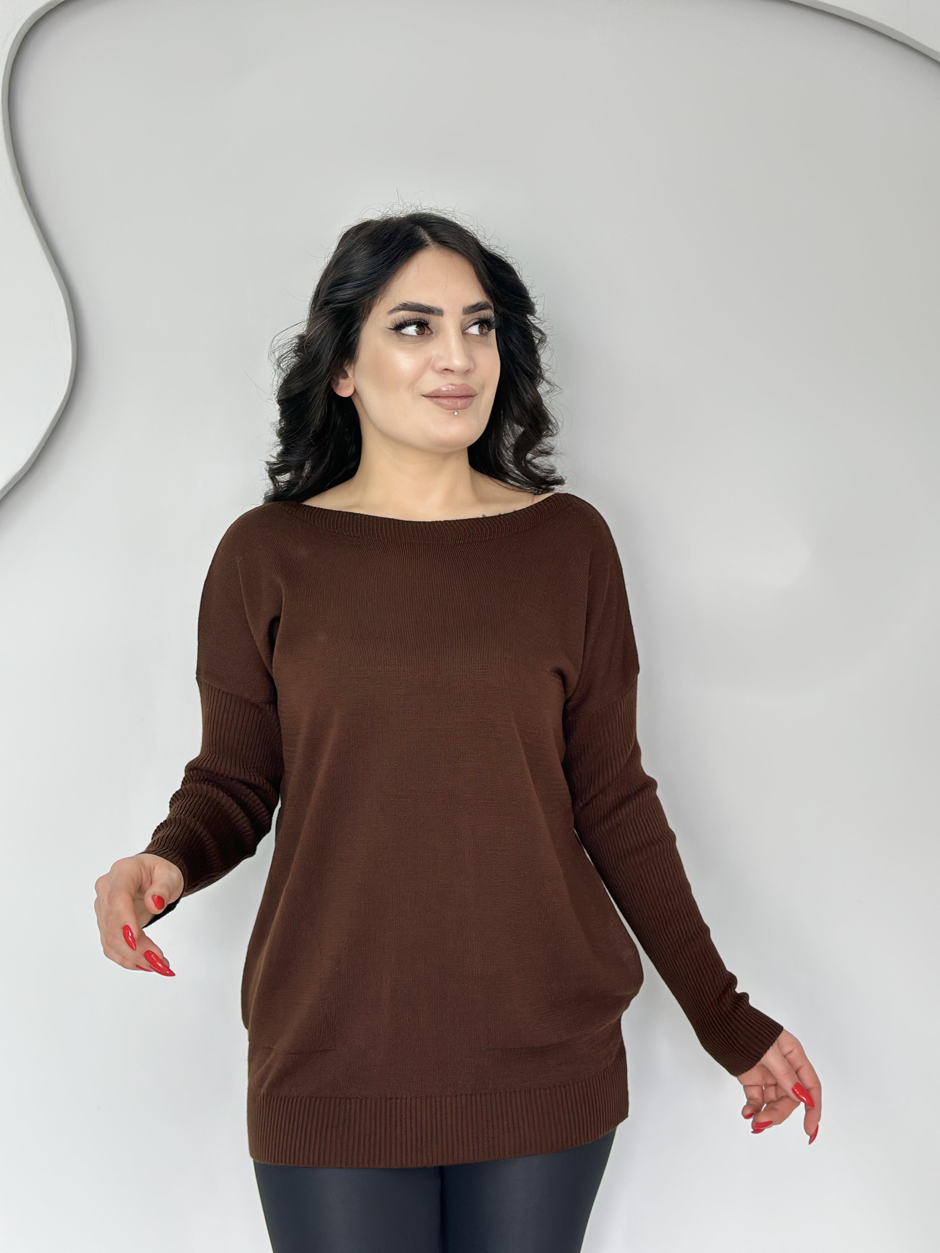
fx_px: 1738
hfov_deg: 30.3
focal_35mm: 48
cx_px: 470
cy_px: 626
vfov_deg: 39.7
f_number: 1.78
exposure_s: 1/100
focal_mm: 6.86
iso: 100
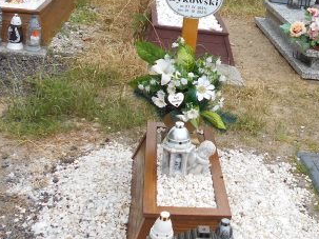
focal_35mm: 55
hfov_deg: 34.1
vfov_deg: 25.9
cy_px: 38
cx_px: 246
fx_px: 507
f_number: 3.2
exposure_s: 1/320
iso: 80
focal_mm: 4.6
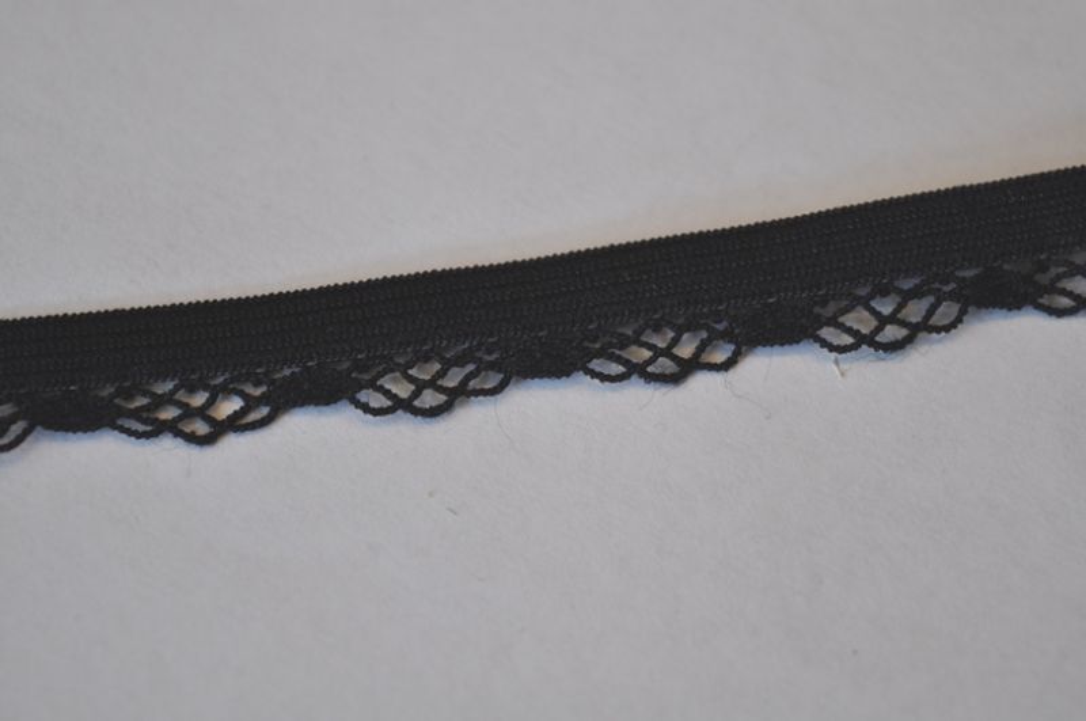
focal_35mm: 82
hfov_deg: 24.7
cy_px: 360
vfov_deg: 16.5
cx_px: 543
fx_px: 2485
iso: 400
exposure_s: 1/80
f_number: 5.6
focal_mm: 55
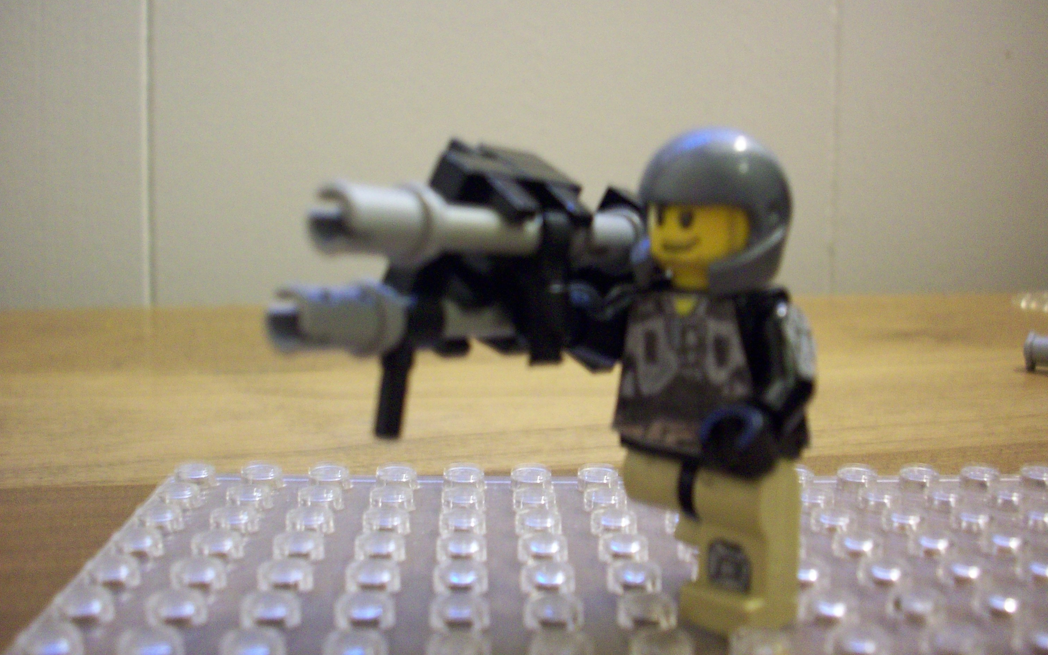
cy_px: 309
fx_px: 1143
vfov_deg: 32.0
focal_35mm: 40
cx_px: 521
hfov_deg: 49.3
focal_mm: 6.2
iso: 200
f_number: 2.8
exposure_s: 1/8
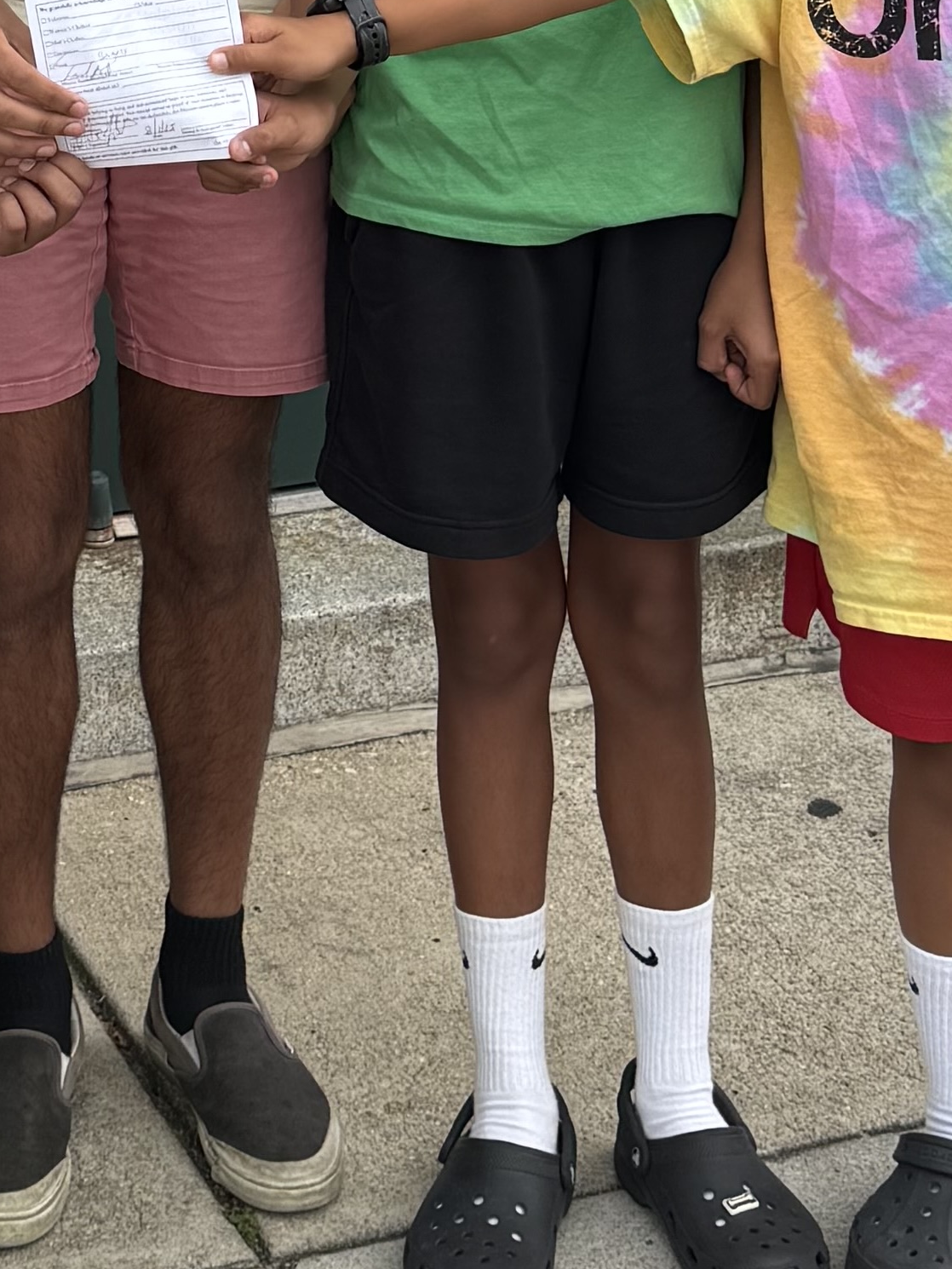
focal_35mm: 92
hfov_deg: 15.7
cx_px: -27
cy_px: -372
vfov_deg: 19.6
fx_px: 3373
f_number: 1.78
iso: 80
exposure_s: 1/414
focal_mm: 6.76
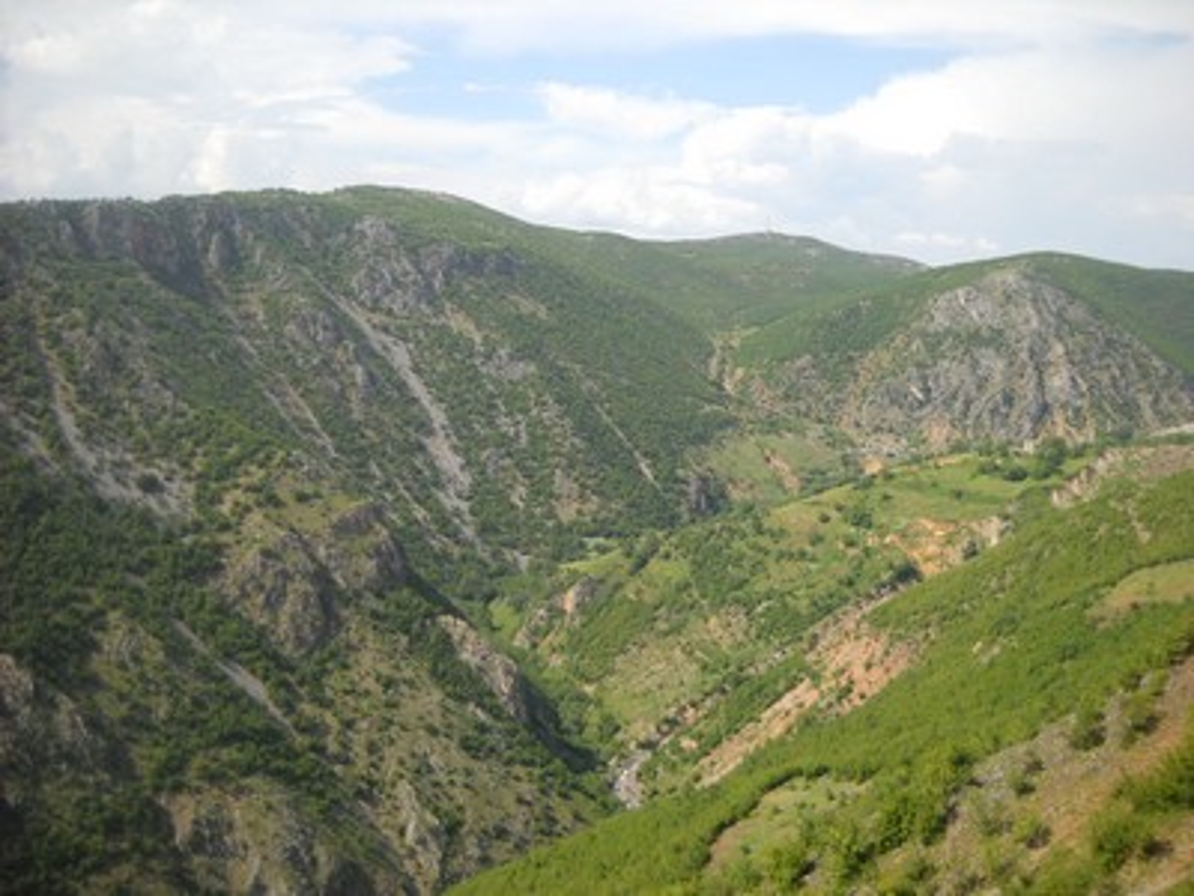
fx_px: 1414
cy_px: 448
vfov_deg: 35.1
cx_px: 597
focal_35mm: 41
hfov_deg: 45.8
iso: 64
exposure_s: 1/192
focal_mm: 6.72
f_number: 5.5
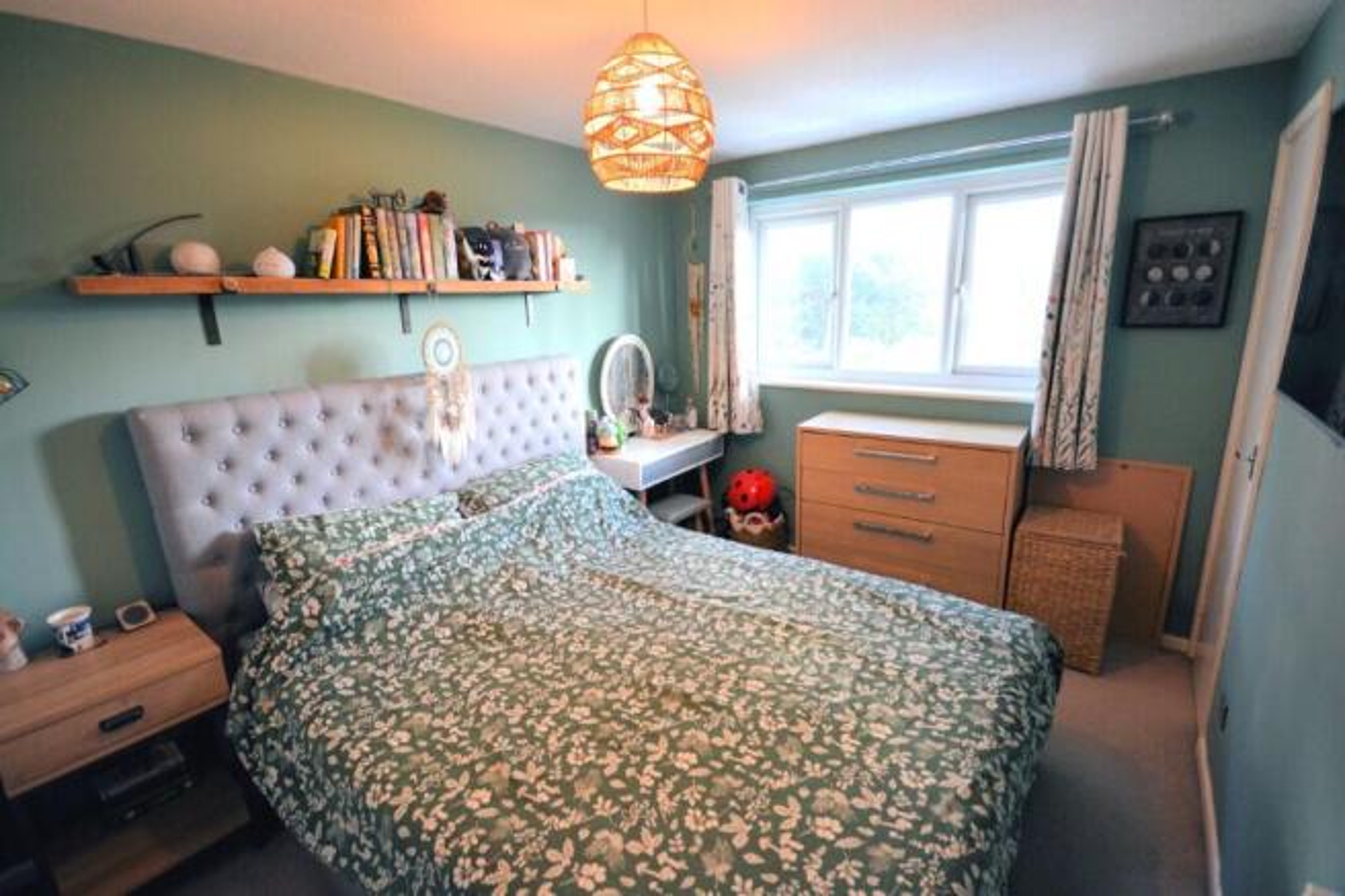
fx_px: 560
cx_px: 672
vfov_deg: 77.3
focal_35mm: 15
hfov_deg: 100.4
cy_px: 448
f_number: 4
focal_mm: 10
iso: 800
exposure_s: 1/30
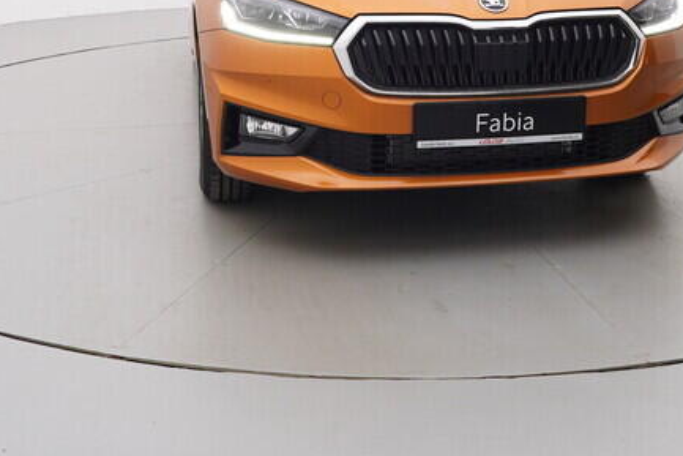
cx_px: 397
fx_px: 1009
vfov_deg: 24.4
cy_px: 14
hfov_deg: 37.3
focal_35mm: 53
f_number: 5
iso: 200
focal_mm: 15
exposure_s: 1/80
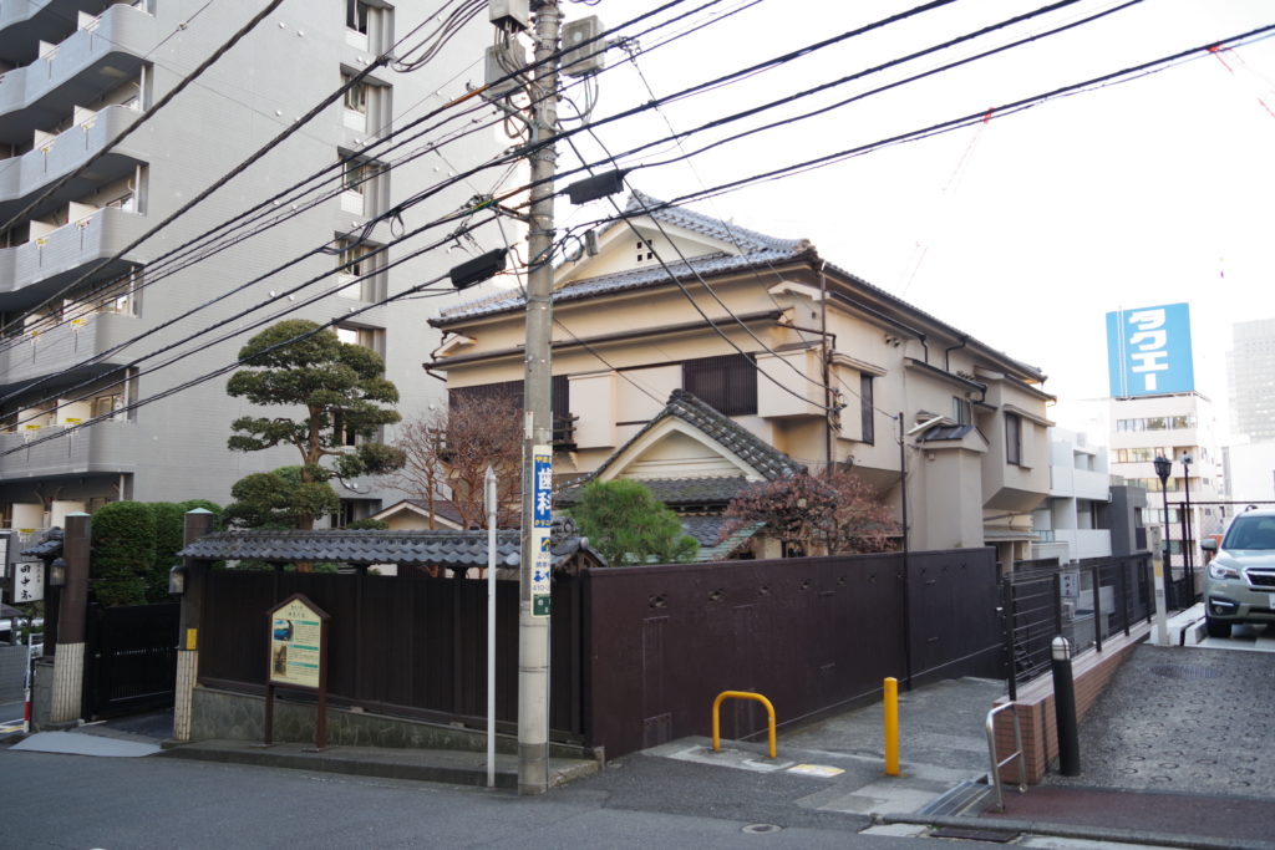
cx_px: 638
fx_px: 992
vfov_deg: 46.4
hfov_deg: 65.5
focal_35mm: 28
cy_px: 425
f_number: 5
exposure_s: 1/160
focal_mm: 28
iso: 800
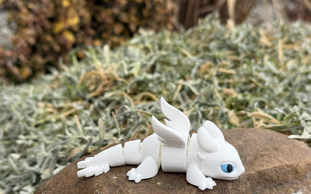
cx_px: 155
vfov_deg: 25.3
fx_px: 432
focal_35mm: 51
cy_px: 109
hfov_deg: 39.6
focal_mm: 6.76
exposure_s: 1/631
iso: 64
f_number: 1.78
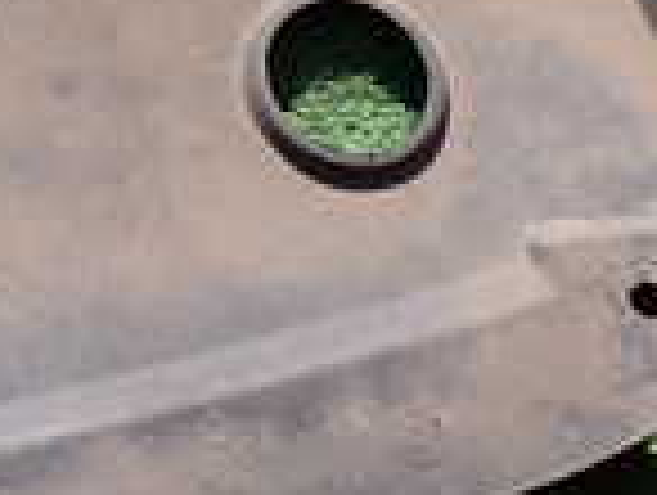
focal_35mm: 115
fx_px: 2186
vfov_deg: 12.4
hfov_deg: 16.2
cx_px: -189
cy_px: -207
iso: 100
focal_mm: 5.05
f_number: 3.2
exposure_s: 1/800
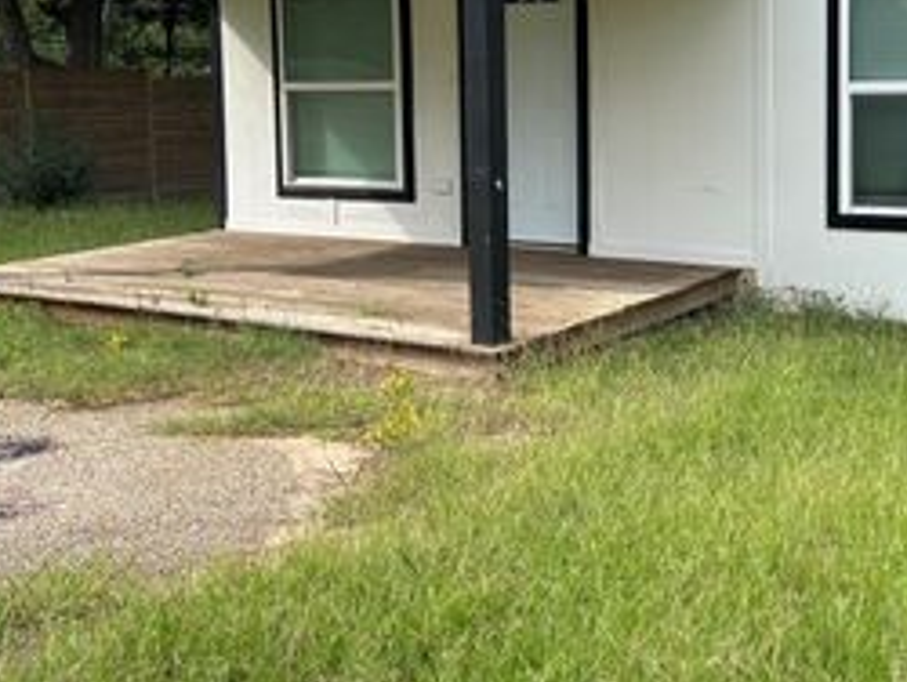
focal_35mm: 52
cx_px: 682
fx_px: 1364
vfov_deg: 27.6
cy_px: 151
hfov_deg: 35.9
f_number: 1.5
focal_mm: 5.7
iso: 50
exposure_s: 1/1344
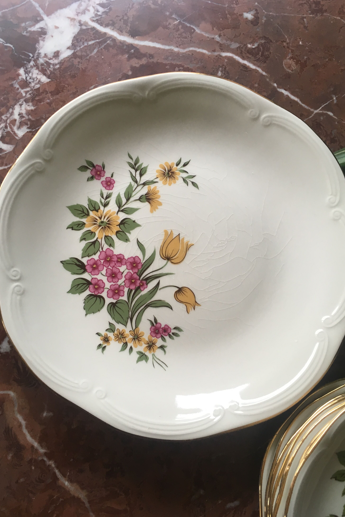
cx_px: 183
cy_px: 261
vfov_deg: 60.3
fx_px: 446
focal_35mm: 31
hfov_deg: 42.3
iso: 50
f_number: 2.2
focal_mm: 4.15
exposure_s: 1/33
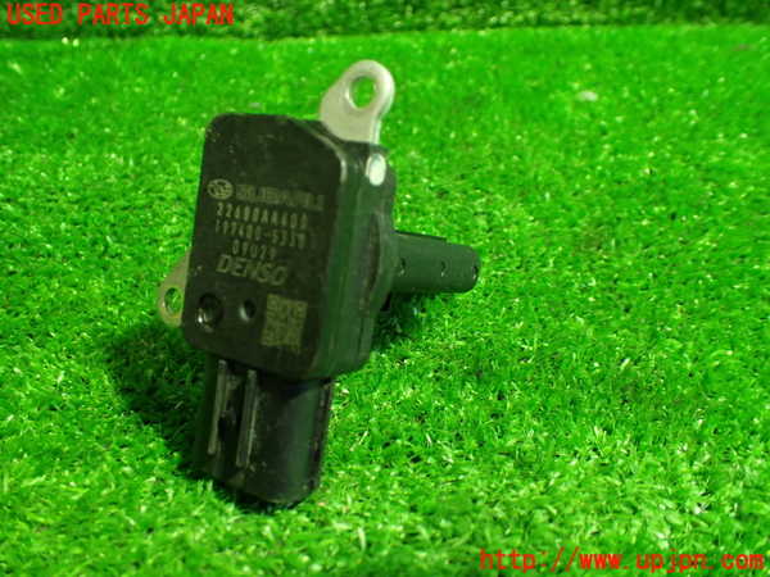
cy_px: 288
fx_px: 667
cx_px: 385
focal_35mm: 30
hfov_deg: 60.0
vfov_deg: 46.8
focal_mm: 5.4
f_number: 2.3
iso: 800
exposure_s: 1/50
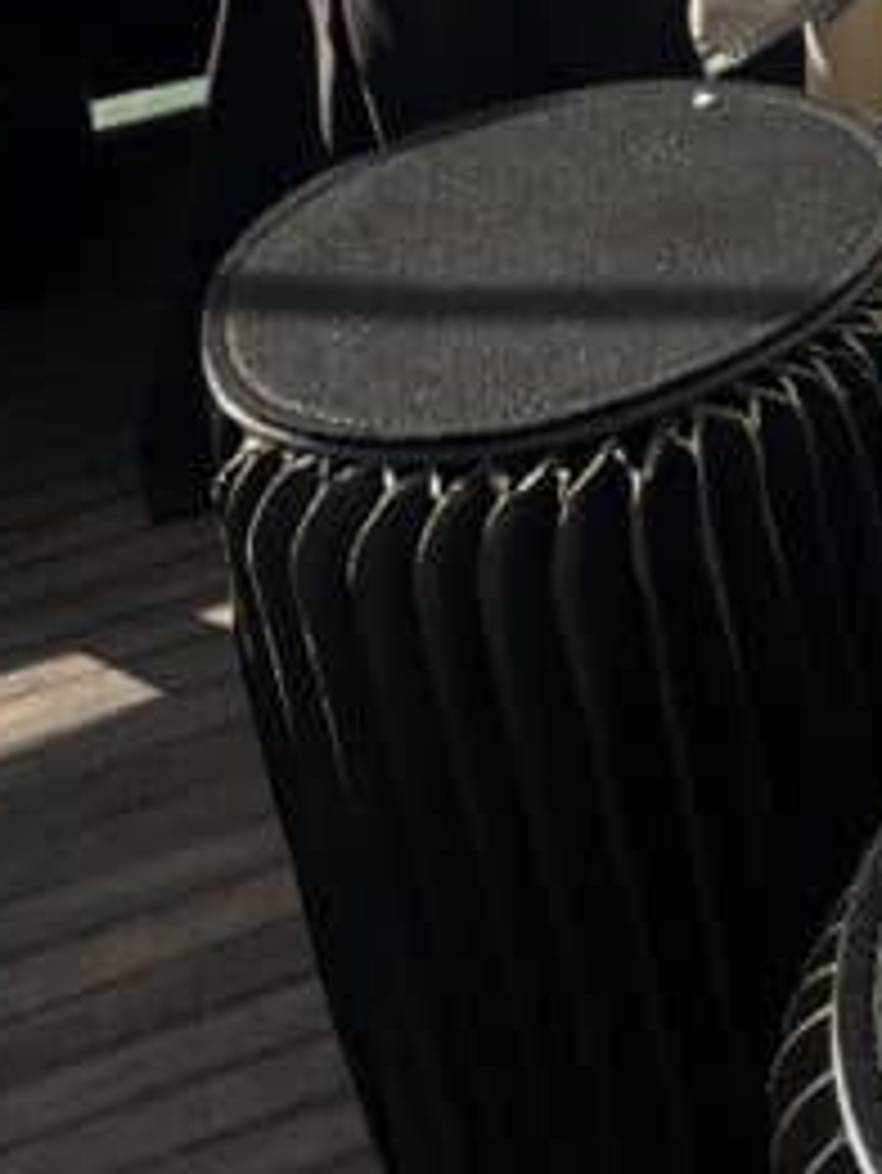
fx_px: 3462
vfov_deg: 16.8
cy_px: -769
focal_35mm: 102
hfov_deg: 13.4
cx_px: 1449
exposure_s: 1/3623
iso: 50
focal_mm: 5.1
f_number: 1.6
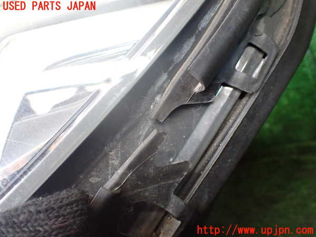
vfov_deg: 46.8
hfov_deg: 60.0
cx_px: 158
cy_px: 118
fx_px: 274
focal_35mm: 30
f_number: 2.3
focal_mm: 5.4
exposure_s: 1/125
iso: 800
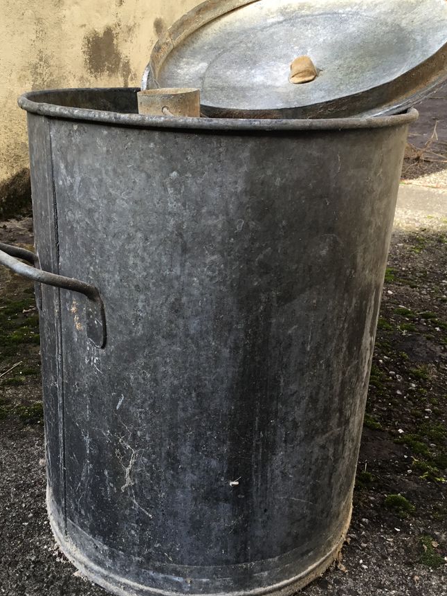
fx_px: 620
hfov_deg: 39.6
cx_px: 199
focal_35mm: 36
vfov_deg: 51.3
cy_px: 279
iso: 25
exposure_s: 1/121
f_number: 2.4
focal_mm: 3.3
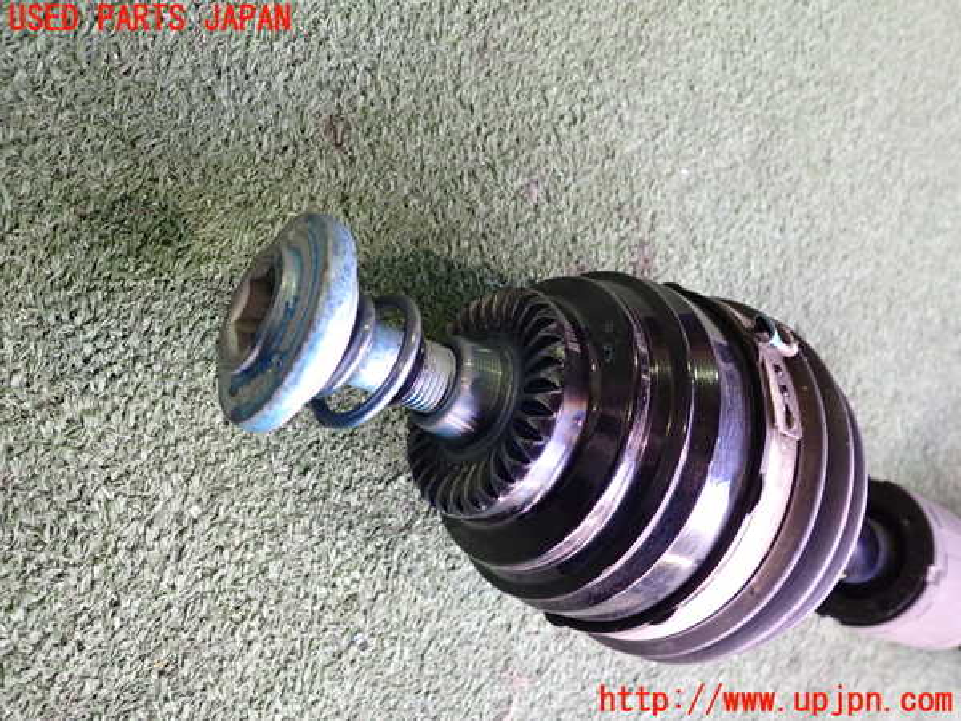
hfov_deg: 60.0
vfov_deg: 46.8
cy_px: 360
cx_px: 480
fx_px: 833
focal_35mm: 30
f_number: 2.3
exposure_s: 1/30
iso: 250
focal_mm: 5.4
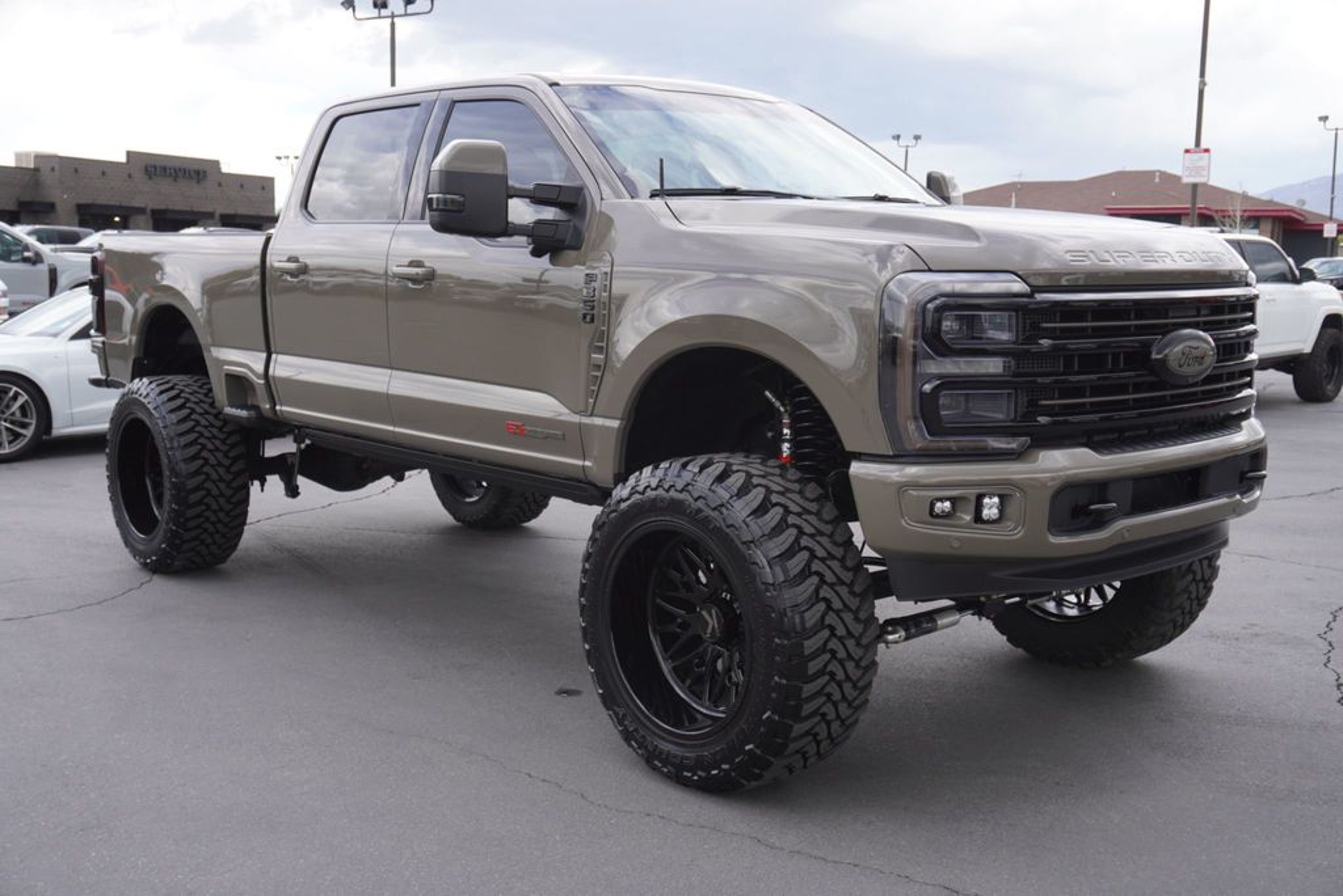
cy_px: 448
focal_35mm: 38
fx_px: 1400
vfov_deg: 35.5
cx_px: 672
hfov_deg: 51.3
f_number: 6.3
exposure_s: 1/125
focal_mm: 25
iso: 100
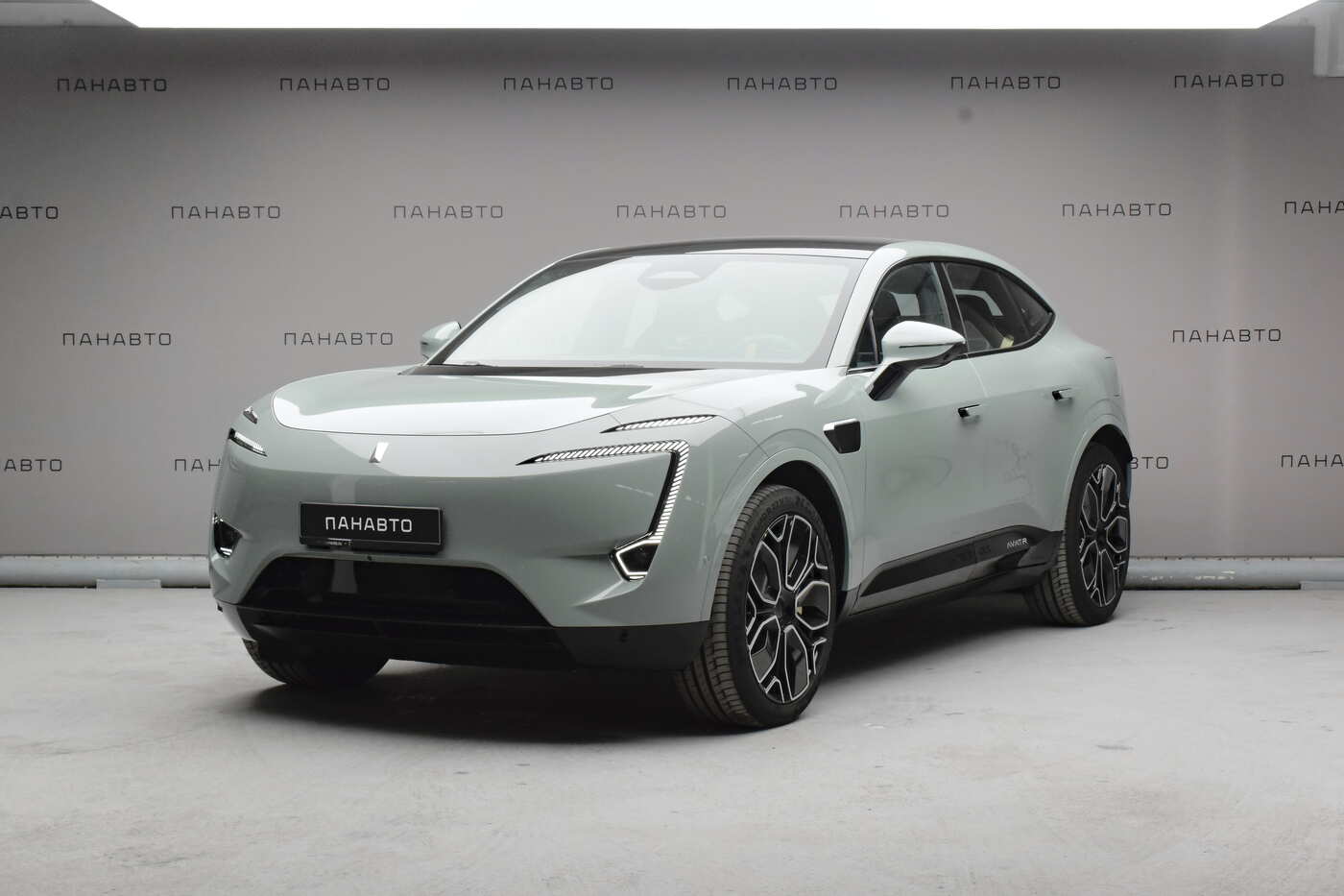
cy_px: 448
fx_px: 2520
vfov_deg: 20.2
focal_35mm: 68
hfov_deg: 29.9
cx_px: 672
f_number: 14
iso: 1000
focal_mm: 45
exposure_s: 1/60
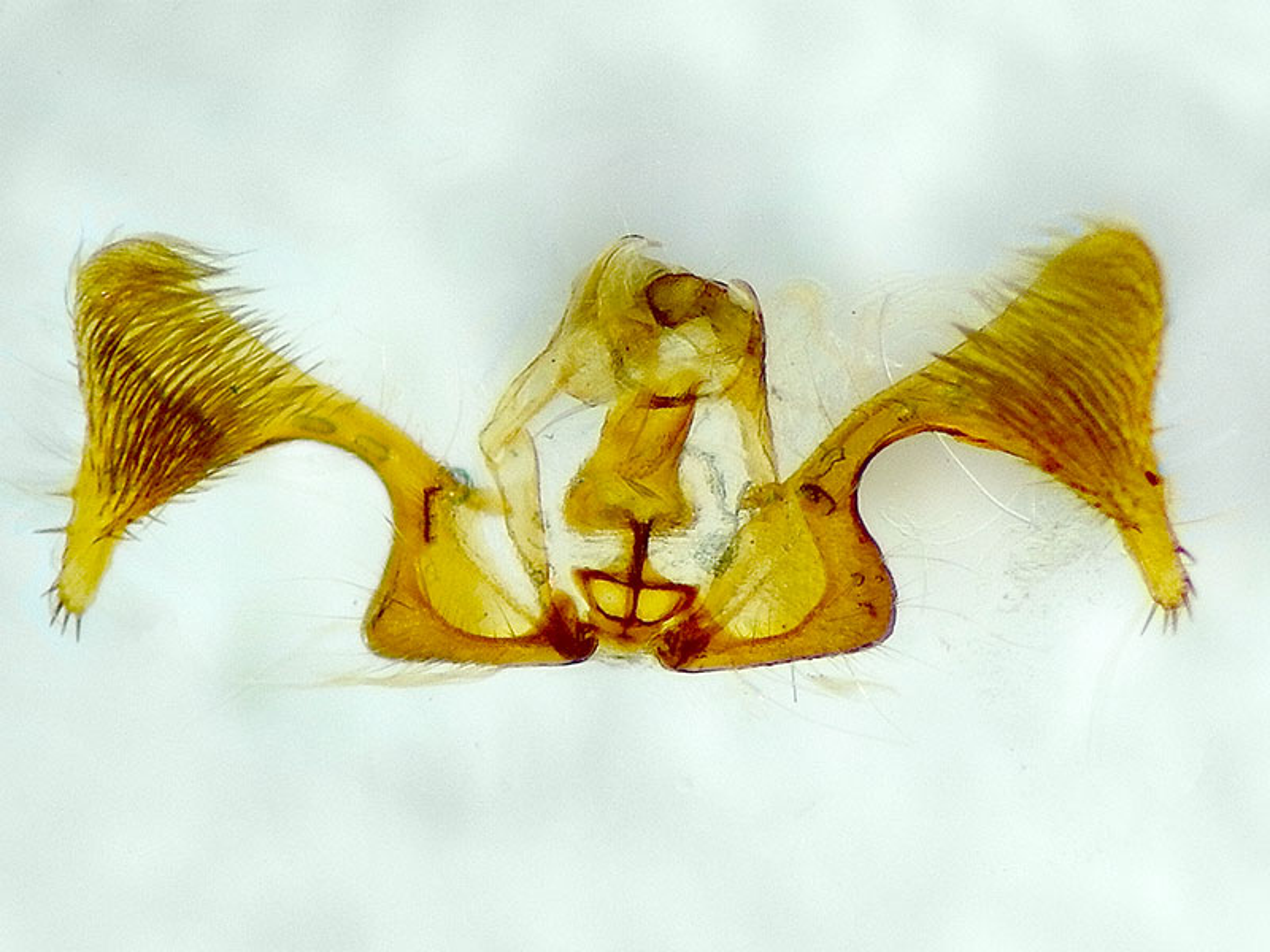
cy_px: 476
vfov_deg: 28.6
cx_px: 635
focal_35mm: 51
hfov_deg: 37.5
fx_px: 1871
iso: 125
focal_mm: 9
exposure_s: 1/160
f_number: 4.5
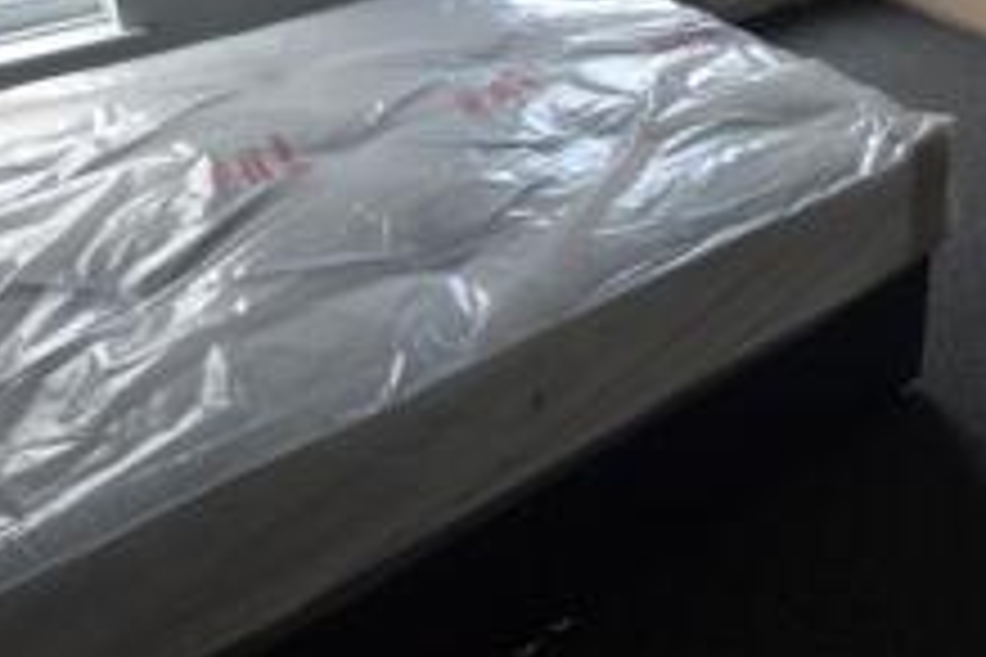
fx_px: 1028
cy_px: -25
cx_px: 770
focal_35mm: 38
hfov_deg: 48.7
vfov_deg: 32.2
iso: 400
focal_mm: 11.5
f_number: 5.6
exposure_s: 1/125
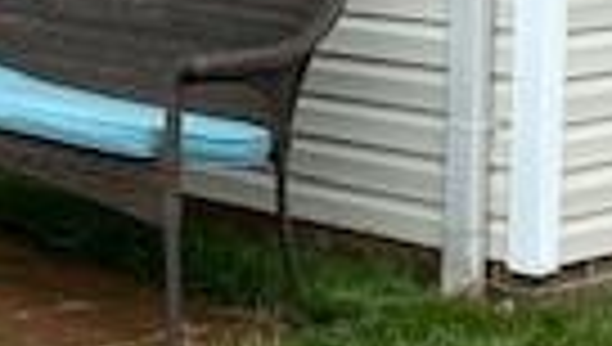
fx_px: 2162
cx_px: -297
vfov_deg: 9.1
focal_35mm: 133
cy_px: 0
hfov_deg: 15.0
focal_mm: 4.25
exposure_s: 1/1838
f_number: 1.8
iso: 32
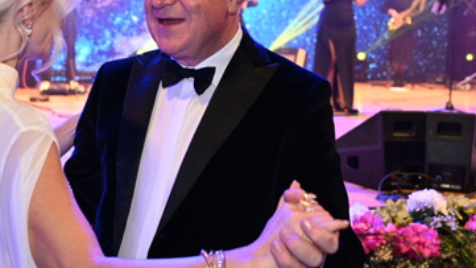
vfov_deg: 19.7
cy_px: 98
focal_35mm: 61
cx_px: 146
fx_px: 770
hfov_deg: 33.9
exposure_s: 1/250
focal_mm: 30.5
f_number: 4
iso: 4000
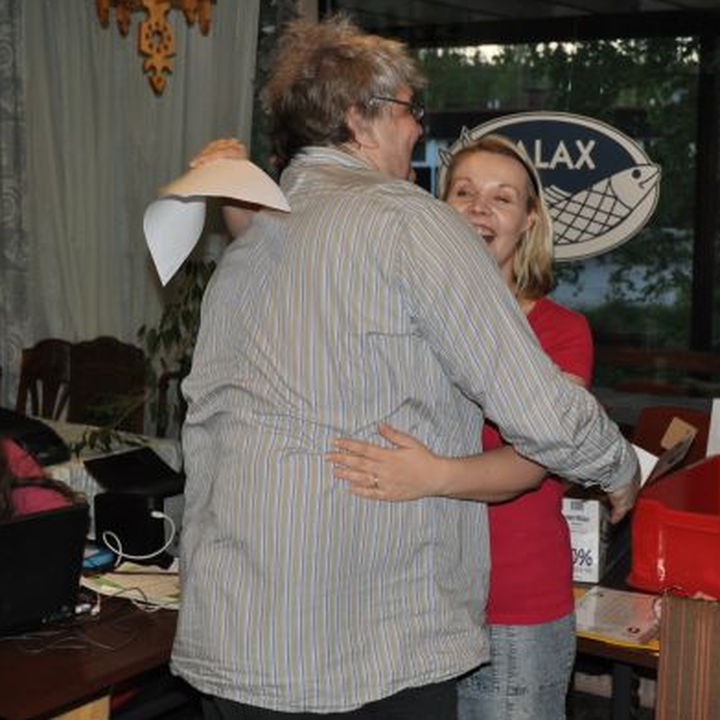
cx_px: 460
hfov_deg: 30.1
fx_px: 1333
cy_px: 360
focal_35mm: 57
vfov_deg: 30.2
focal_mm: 29
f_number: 3.8
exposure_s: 1/60
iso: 800
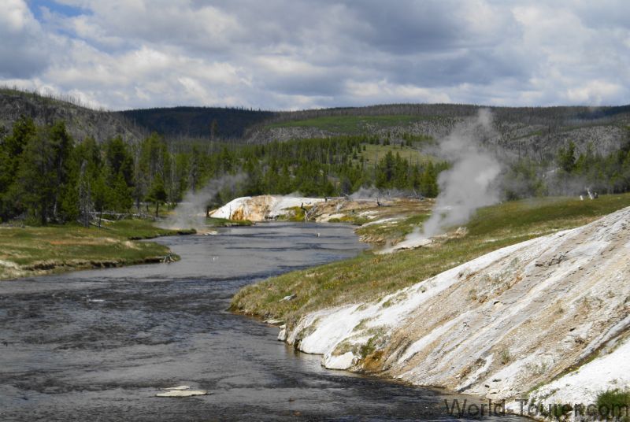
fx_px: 1840
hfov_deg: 19.4
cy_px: 211
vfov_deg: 13.1
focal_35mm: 105
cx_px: 315
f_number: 9
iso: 100
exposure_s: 1/160
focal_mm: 70
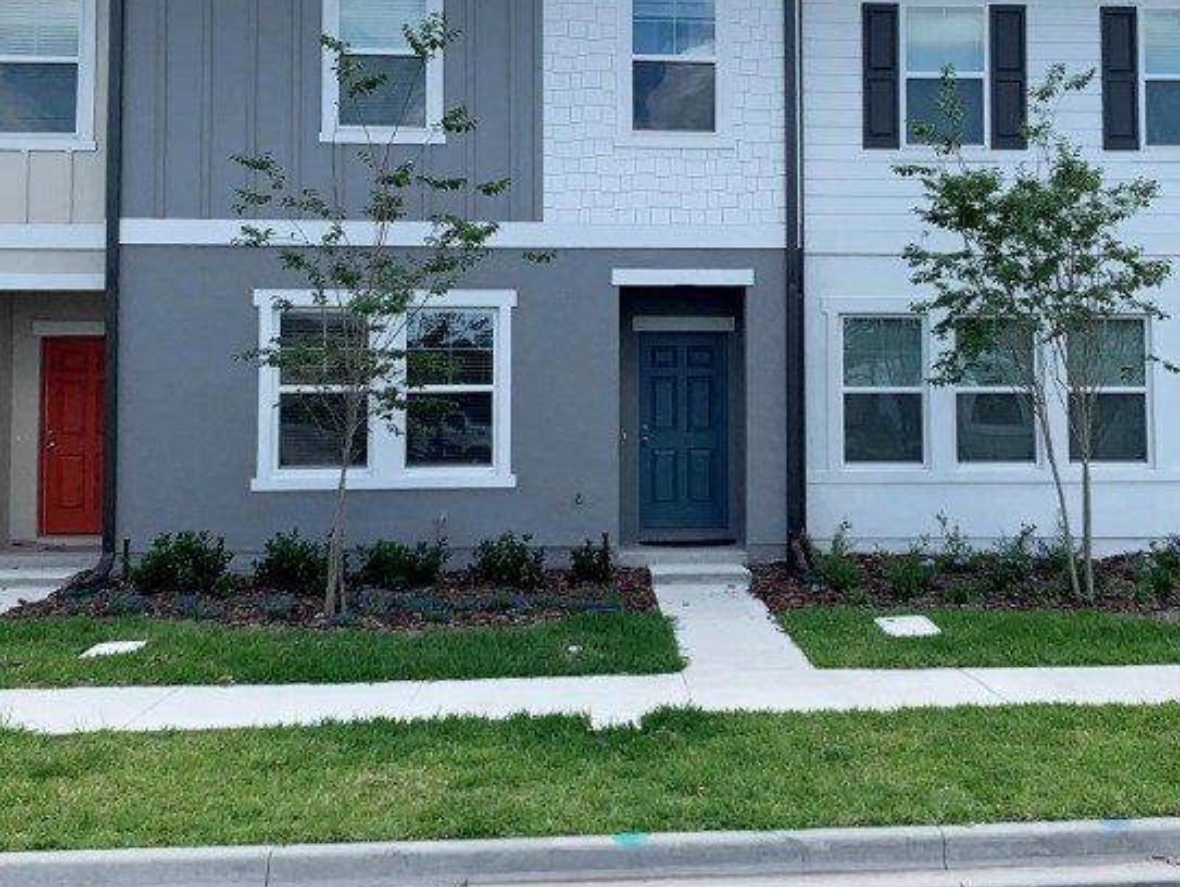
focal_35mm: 49
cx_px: 730
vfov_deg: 29.5
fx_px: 1671
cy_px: 304
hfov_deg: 38.7
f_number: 1.8
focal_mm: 4.25
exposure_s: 1/2160
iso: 25
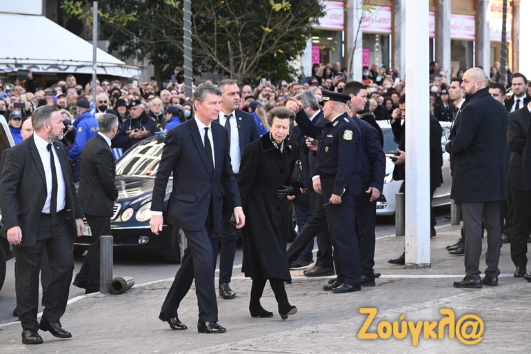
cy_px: 177
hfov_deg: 17.1
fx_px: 1770
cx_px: 266
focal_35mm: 120
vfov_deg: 11.4
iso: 400
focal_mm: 120
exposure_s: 1/200
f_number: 6.3
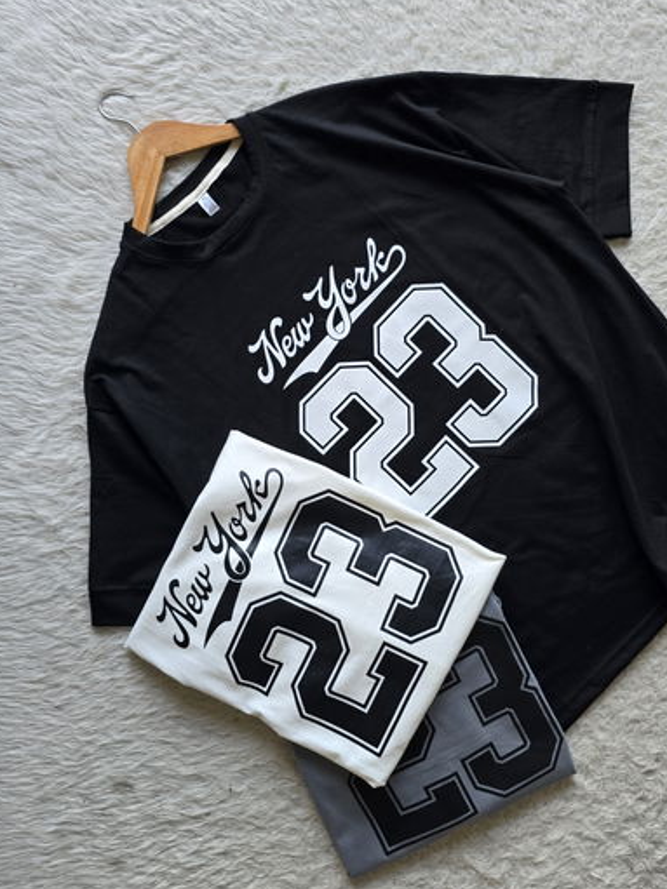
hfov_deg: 56.8
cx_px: 336
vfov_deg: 71.6
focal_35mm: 24
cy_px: 444
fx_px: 617
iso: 160
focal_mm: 6.3
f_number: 1.7
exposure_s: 1/182
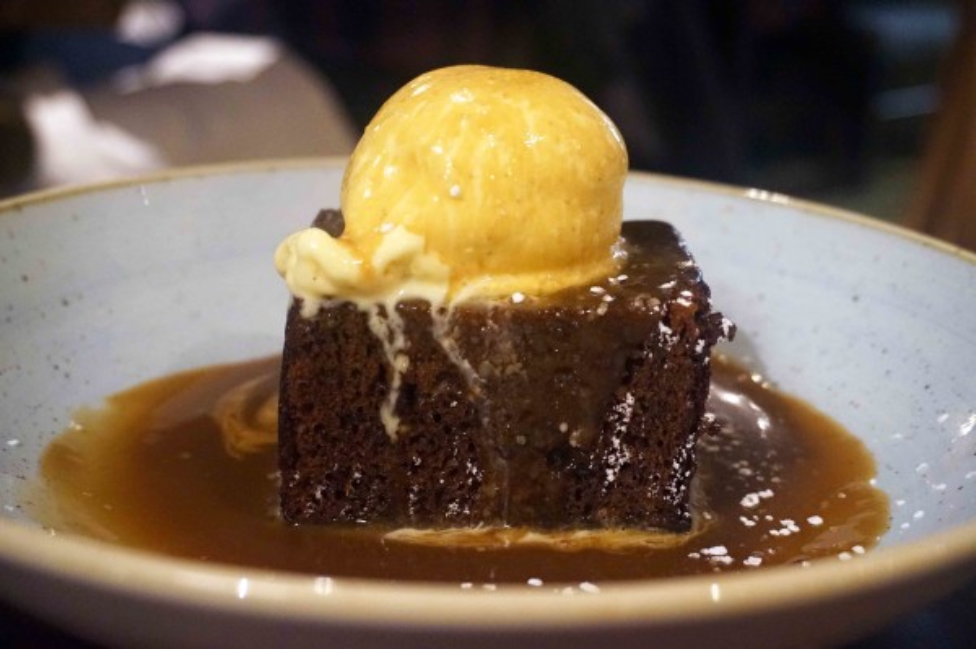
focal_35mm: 50
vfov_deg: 27.2
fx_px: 1341
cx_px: 488
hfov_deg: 40.0
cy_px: 324
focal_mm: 33
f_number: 5
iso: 3200
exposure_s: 1/13
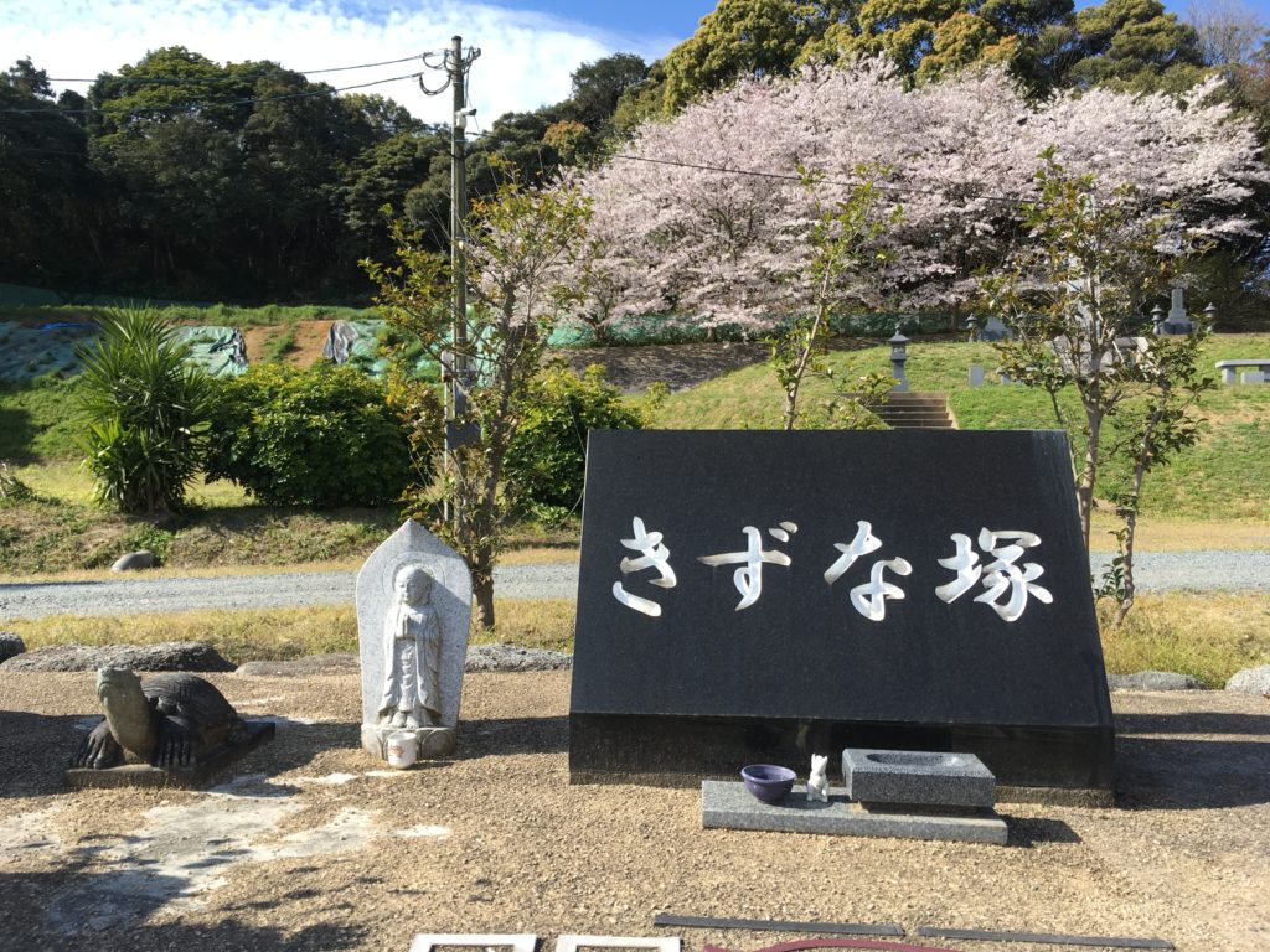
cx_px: 635
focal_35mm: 29
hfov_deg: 61.7
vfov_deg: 48.2
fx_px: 1064
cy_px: 476
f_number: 2.2
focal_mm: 4.15
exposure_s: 1/739
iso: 25
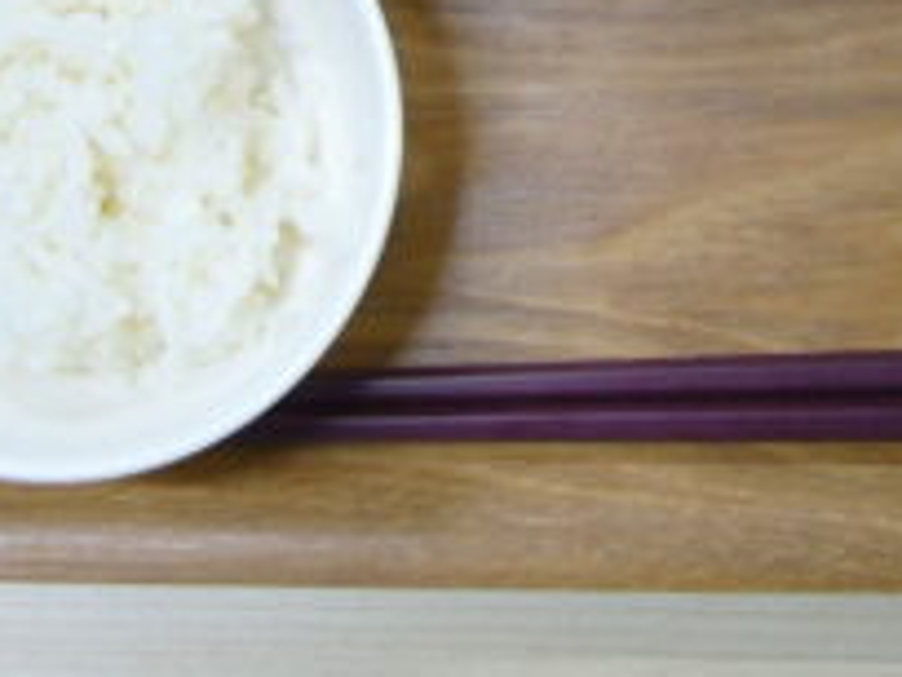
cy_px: -305
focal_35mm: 132
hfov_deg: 14.9
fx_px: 3440
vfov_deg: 10.9
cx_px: 668
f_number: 2.8
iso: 80
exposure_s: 1/15
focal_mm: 5.8
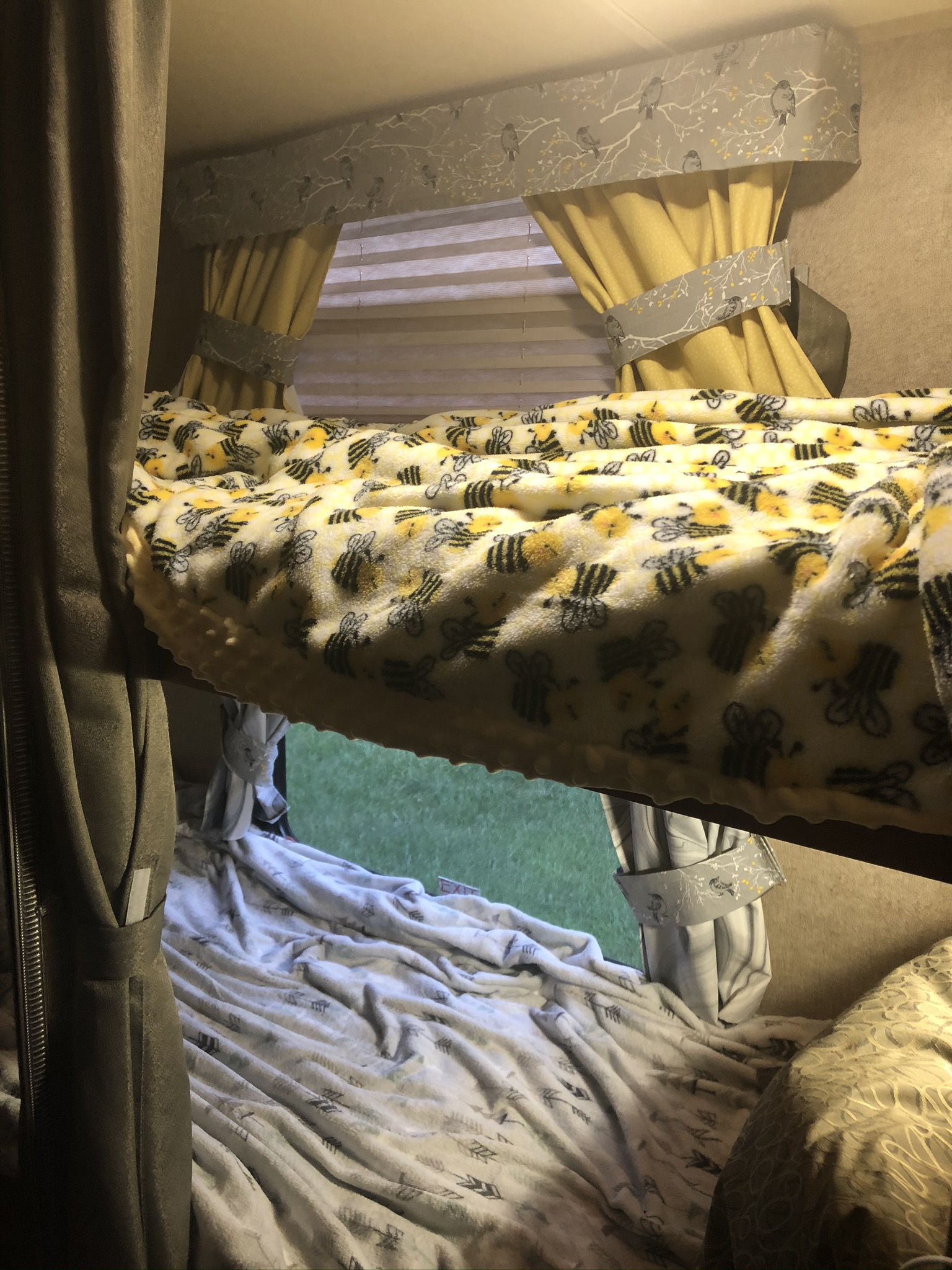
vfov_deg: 63.4
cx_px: 476
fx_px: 1027
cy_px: 635
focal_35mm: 28
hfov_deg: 49.7
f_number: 1.8
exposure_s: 1/17
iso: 40
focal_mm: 4
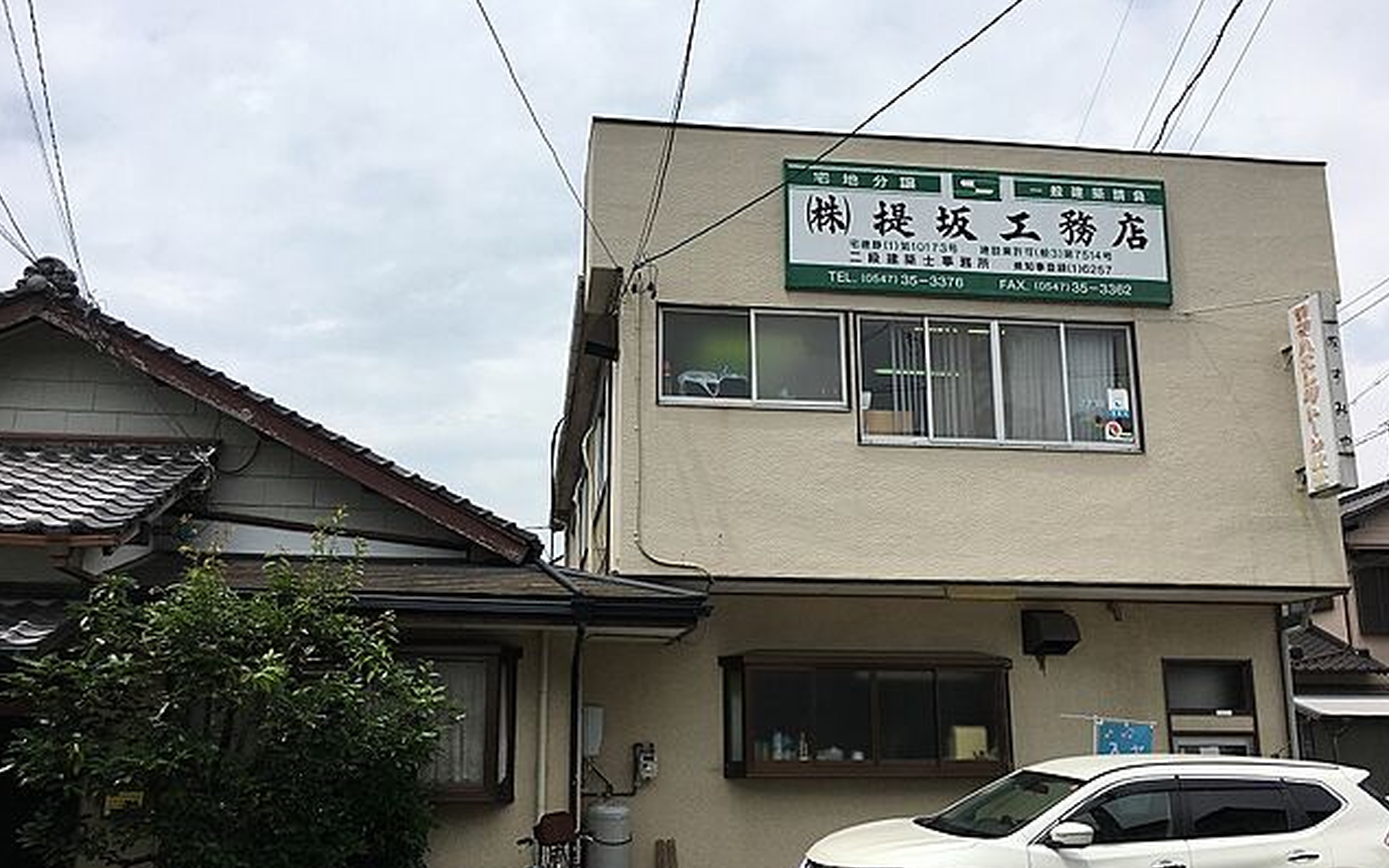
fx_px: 1174
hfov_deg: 61.2
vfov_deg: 40.4
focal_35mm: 31
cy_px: 516
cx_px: 693
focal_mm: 4.15
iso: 25
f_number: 2.2
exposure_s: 1/2747
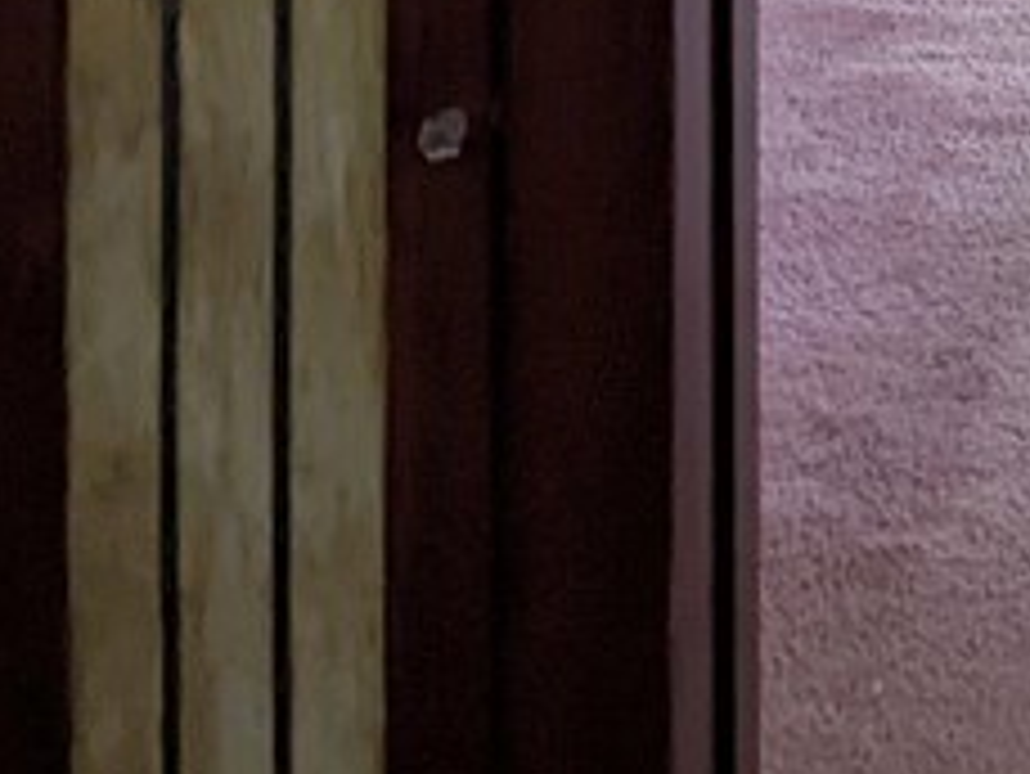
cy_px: -711
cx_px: 1711
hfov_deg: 16.2
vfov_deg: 12.4
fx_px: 3185
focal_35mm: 107
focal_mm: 6.81
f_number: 1.85
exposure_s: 1/82.8
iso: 896
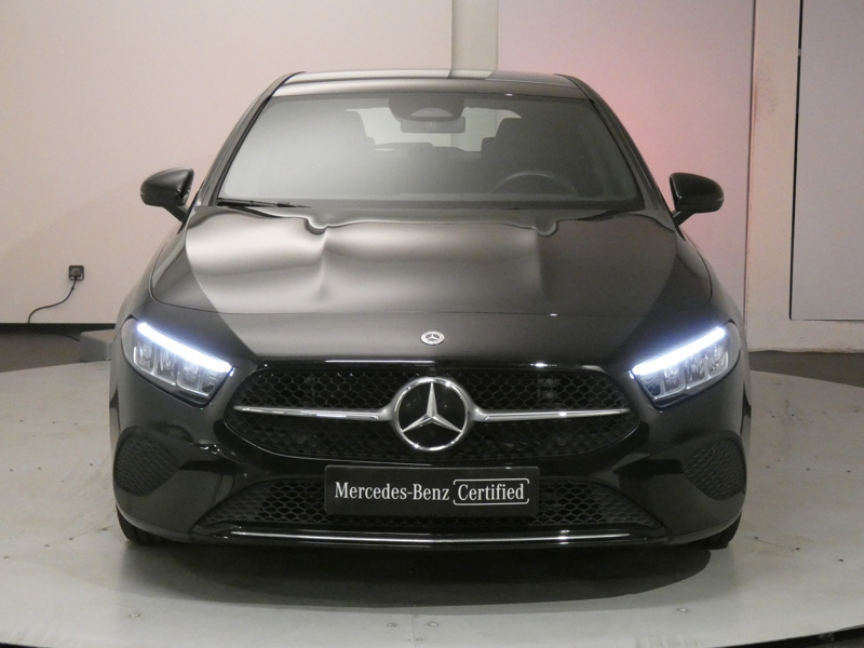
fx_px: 1647
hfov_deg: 29.4
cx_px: 432
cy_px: 324
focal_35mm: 66
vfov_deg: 22.3
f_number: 4.2
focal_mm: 11.9
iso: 1600
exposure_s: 1/60
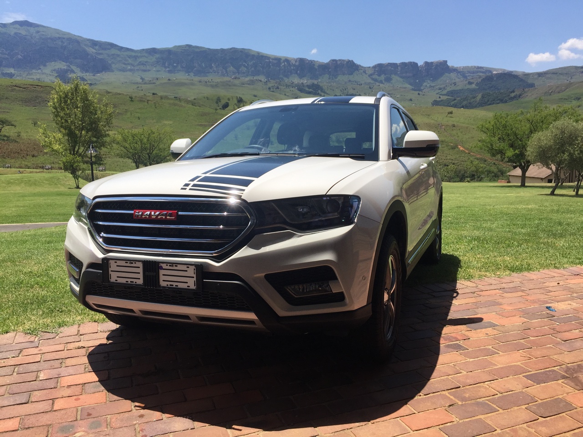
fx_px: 488
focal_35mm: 29
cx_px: 292
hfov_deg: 61.7
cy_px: 218
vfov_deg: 48.2
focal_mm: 4.15
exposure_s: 1/2475
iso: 32
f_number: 2.2
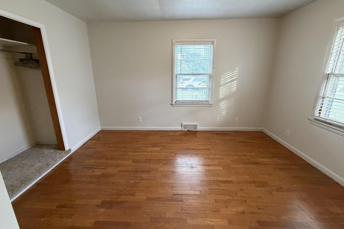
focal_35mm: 15
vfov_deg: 77.2
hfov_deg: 100.4
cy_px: 106
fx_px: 143
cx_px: 169
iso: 400
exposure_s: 1/60
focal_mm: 2.22
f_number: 2.2
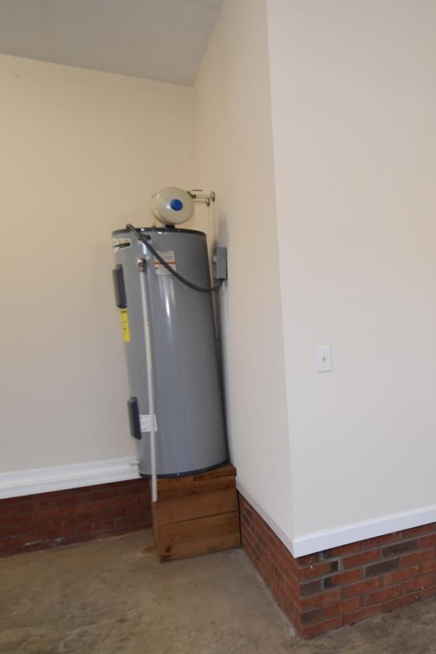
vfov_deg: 61.9
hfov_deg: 37.1
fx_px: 545
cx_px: 474
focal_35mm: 30
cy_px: 346
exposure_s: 1/60
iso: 800
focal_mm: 10
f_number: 3.5
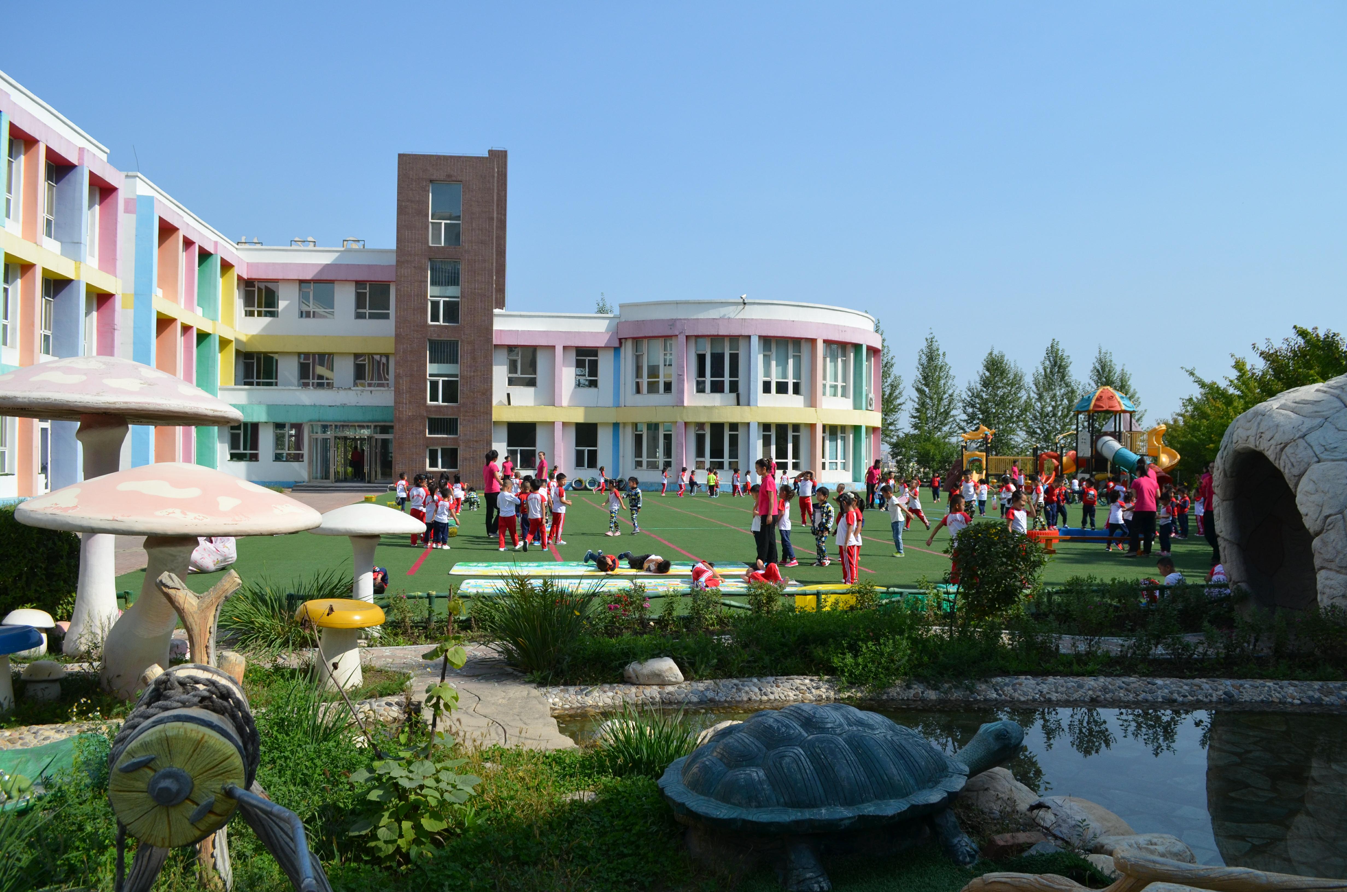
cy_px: 446
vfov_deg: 47.7
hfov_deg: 67.5
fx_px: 1008
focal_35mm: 27
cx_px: 674
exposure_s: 1/1600
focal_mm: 18
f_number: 6.3
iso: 400
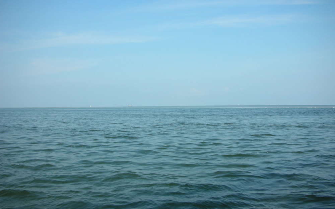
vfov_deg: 33.6
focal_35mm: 38
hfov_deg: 51.5
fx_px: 347
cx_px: 169
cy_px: 107
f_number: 8.5
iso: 50
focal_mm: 5.8
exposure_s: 1/76.5
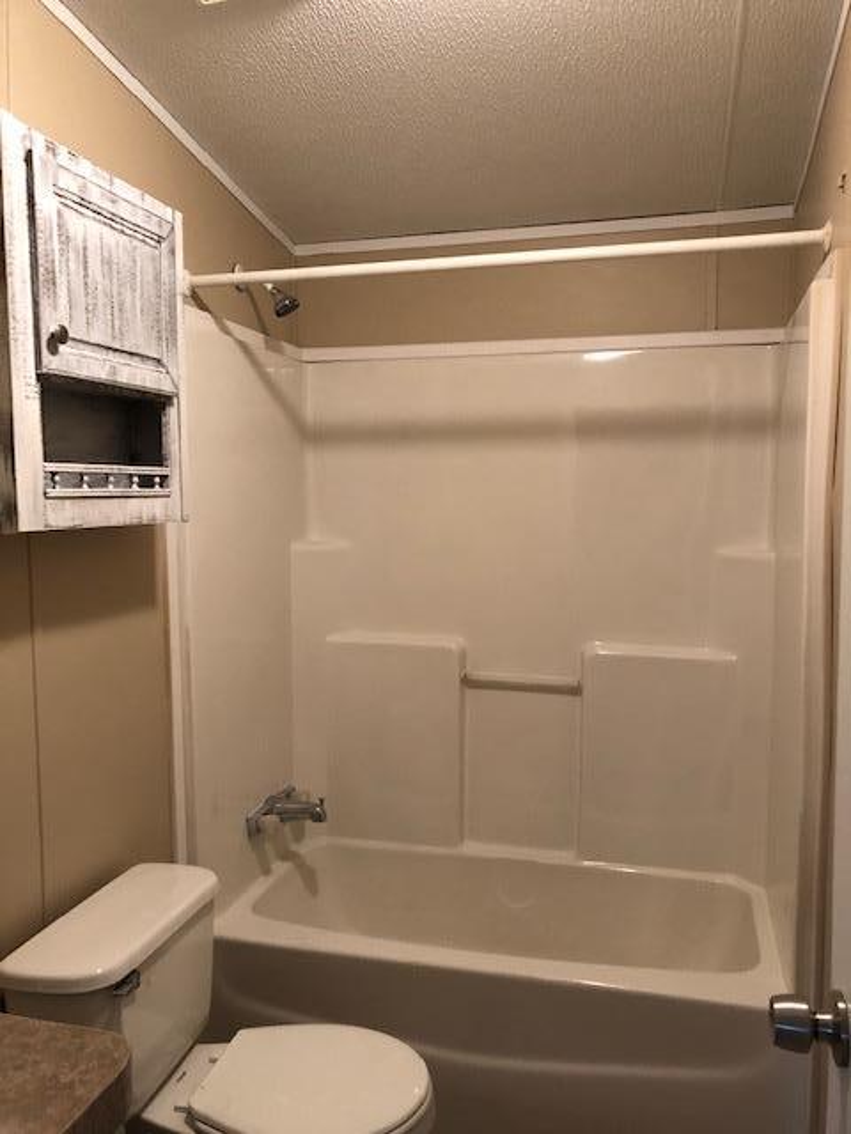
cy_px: 567
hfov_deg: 49.7
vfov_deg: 63.4
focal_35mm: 28
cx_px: 426
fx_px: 918
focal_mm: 3.99
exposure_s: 1/13
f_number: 1.8
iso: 100
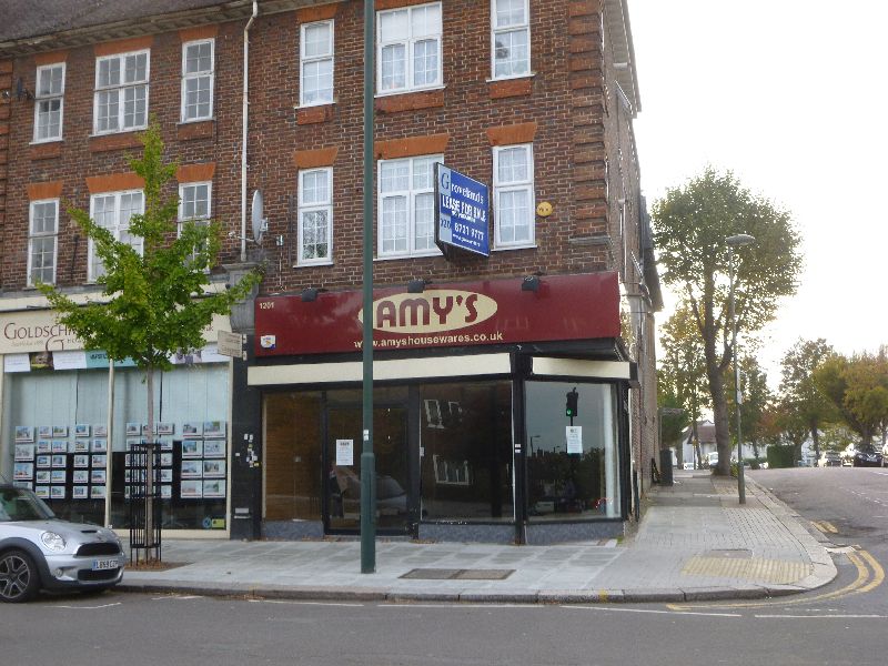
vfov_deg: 36.8
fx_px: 1000
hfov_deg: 47.9
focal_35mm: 39
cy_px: 333
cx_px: 444
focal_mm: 6.9
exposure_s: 1/80
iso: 100
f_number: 3.7
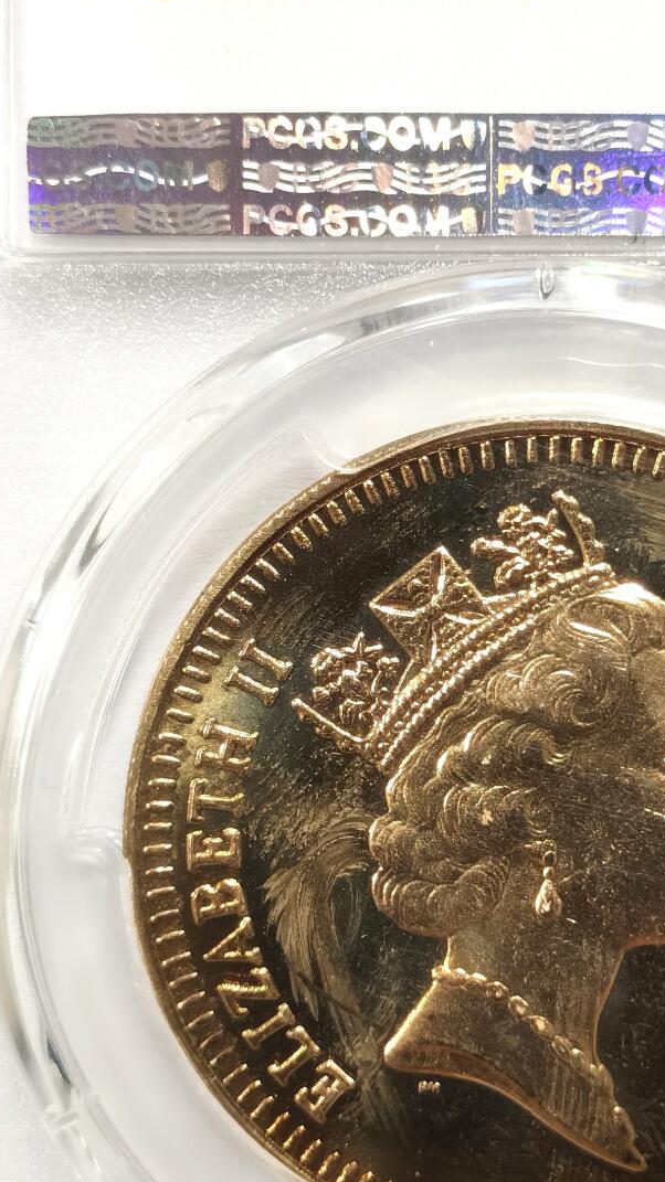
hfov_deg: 12.2
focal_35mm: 99
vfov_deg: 21.6
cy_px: 561
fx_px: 3105
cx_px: 544
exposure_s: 1/100
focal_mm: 5.56
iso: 200
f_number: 16
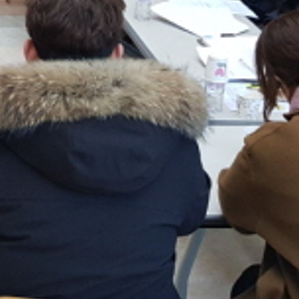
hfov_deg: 17.5
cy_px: -73
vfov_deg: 18.0
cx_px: -128
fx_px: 889
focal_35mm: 91
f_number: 1.7
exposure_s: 1/40
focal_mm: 4.3
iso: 160
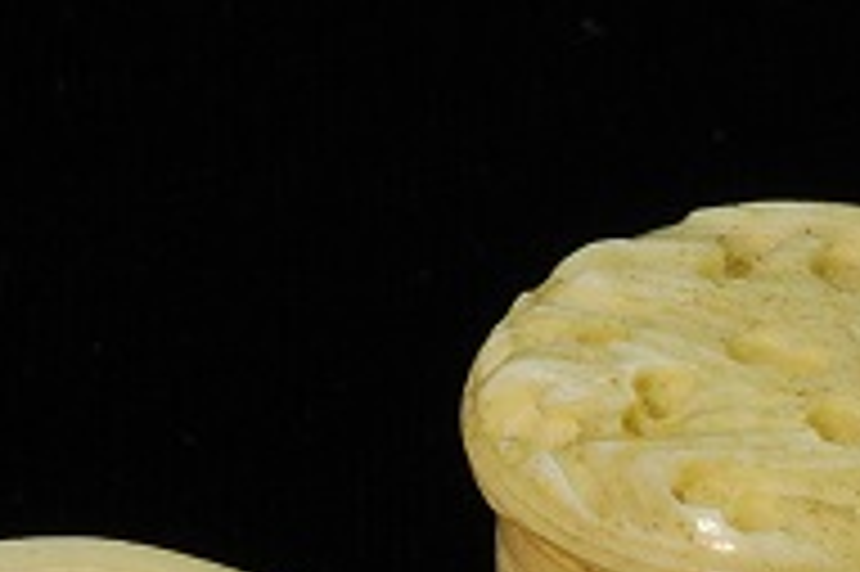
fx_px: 18940
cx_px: 527
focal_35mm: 794
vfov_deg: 1.7
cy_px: 887
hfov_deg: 2.6
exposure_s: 1
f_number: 18
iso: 100
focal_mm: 105
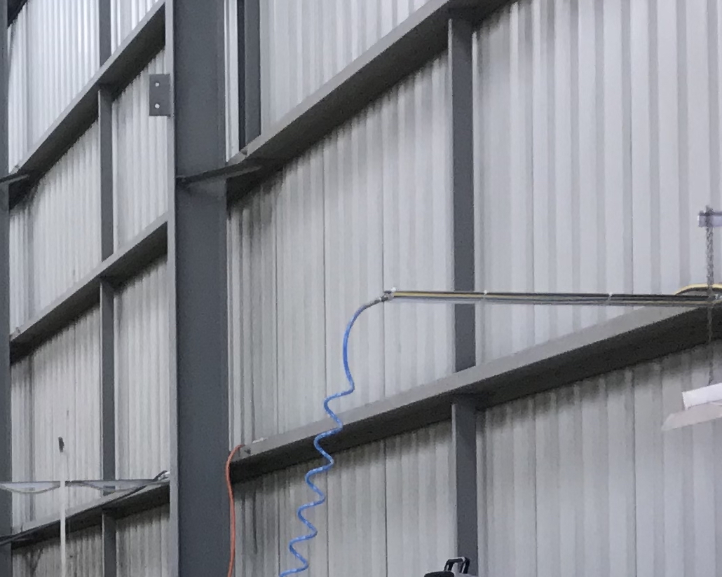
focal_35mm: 107
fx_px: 2286
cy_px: 630
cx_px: -629
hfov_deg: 15.2
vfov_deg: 14.1
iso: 40
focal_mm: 3.99
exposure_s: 1/100
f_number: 1.8
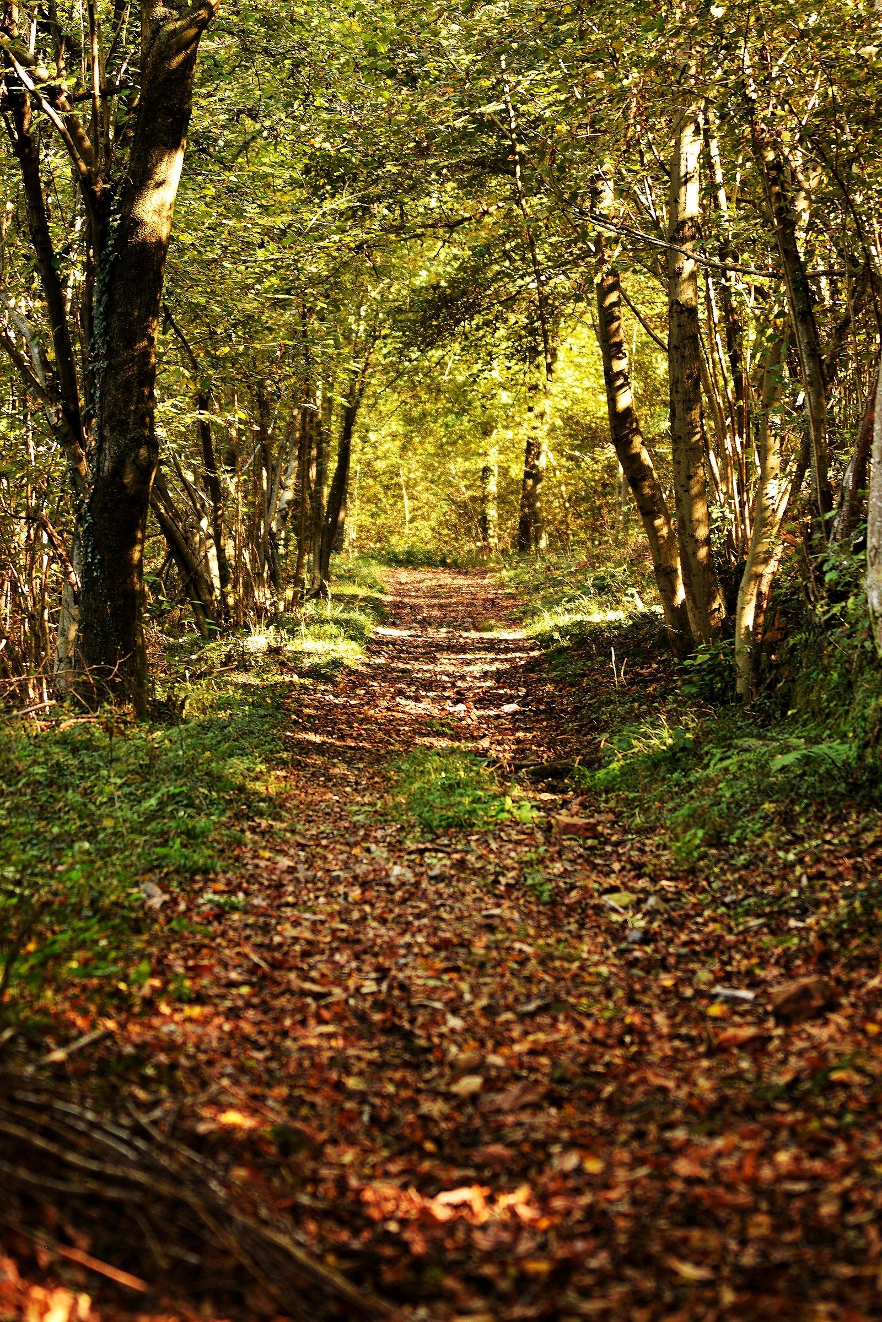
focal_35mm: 105
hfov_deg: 13.0
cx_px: 441
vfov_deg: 19.5
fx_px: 3858
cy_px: 661
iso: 100
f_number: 2.8
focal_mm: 70
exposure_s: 1/40
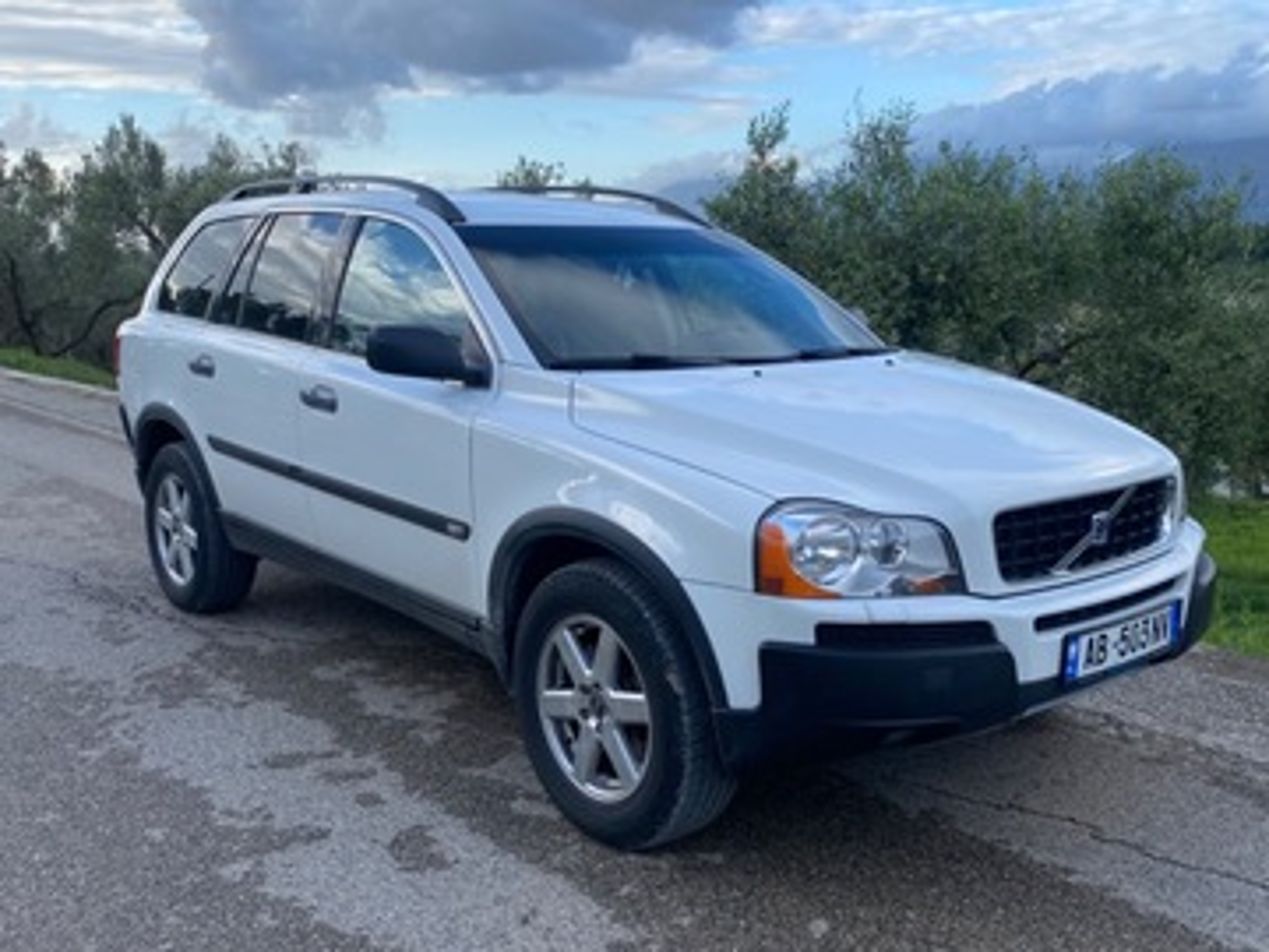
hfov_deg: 67.3
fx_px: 953
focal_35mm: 26
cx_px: 634
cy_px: 476
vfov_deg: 53.1
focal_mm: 4.25
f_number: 1.8
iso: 32
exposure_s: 1/934
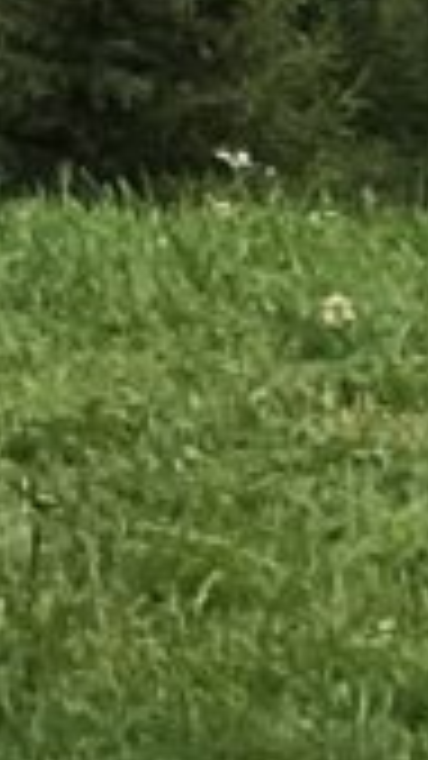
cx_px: -2690
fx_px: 6782
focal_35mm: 336
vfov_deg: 6.2
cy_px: -1043
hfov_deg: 3.1
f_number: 2.2
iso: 25
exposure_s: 1/1326
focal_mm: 4.15
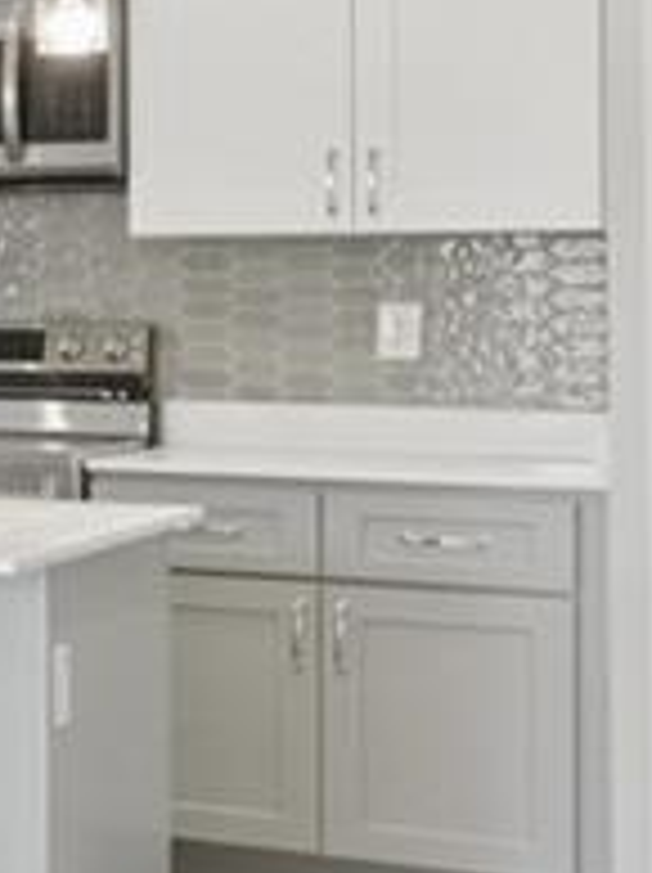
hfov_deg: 9.0
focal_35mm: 111
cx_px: -1610
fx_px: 2794
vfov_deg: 17.7
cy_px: 230
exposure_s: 1/8
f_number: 9
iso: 100
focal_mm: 14
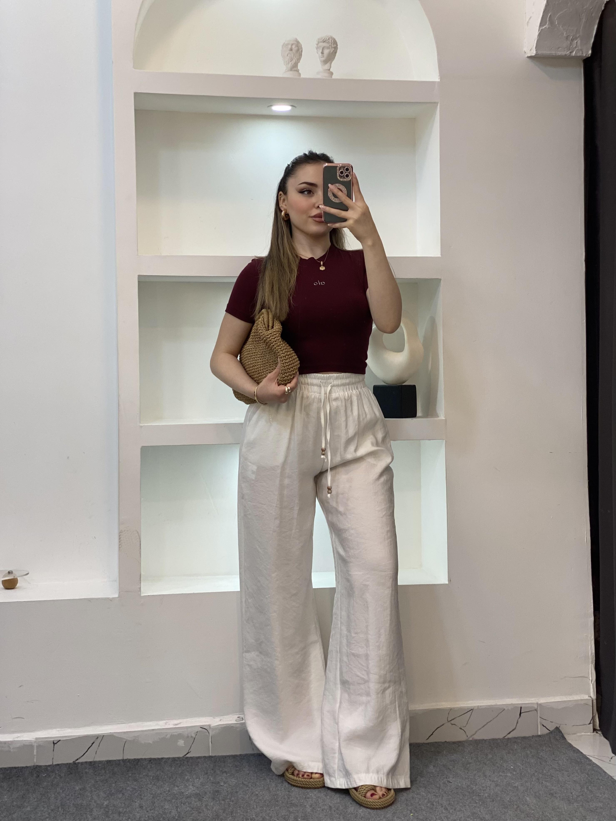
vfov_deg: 36.8
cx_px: 308
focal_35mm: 52
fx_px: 1234
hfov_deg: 28.0
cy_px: 410
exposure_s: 1/100
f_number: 2
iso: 64
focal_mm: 6
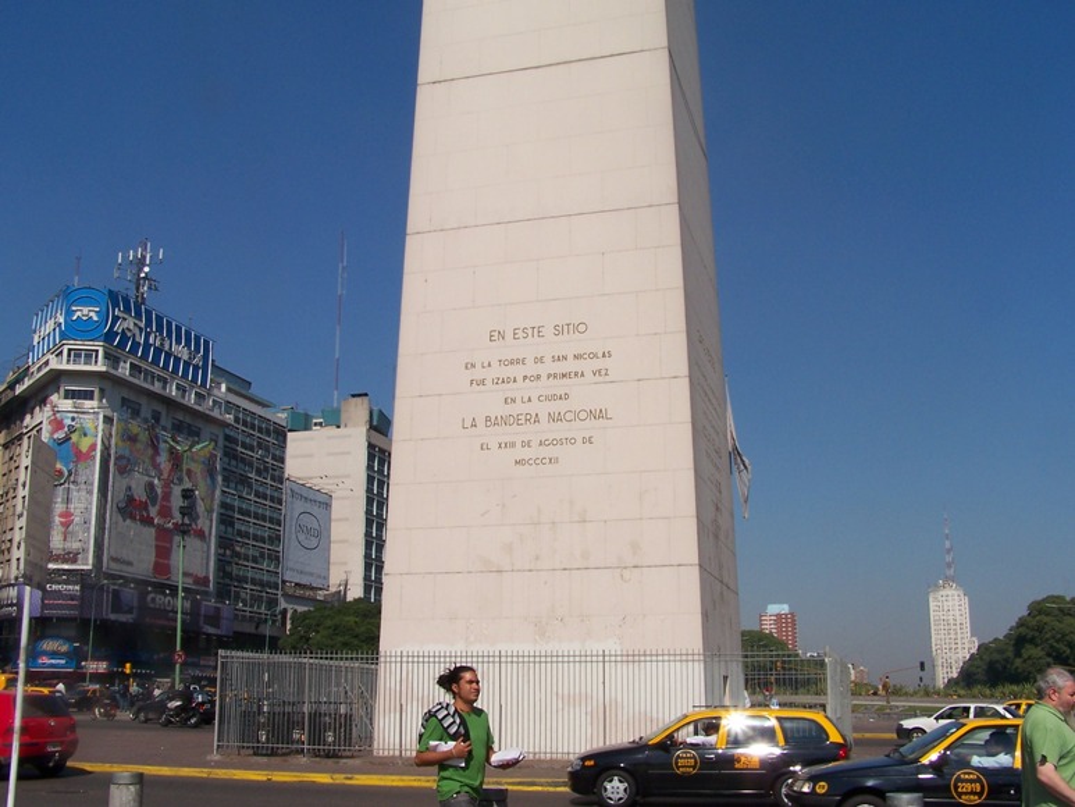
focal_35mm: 38
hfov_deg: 49.0
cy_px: 404
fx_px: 1180
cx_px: 538
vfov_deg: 37.7
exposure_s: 1/500
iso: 80
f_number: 8
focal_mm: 6.3
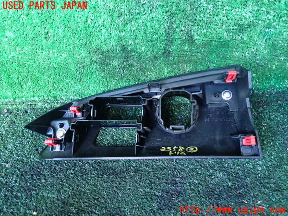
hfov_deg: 69.4
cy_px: 108
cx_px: 144
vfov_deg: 54.9
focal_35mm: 25
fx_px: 208
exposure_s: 1/30
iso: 800
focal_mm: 4.5
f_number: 2
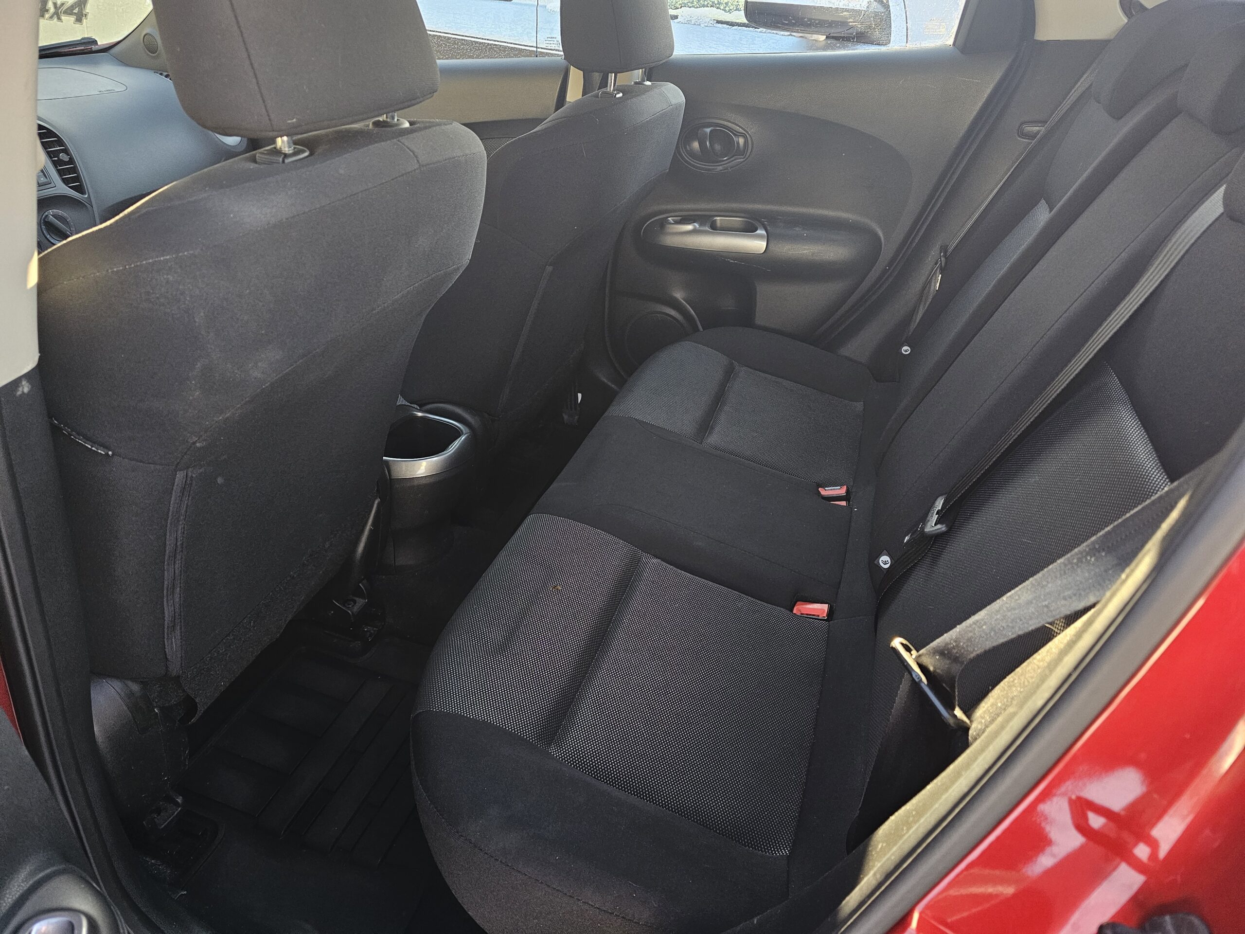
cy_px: 467
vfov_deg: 58.9
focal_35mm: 23
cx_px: 622
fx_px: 827
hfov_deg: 73.9
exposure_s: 1/359
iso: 320
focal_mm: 6.3
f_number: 1.7
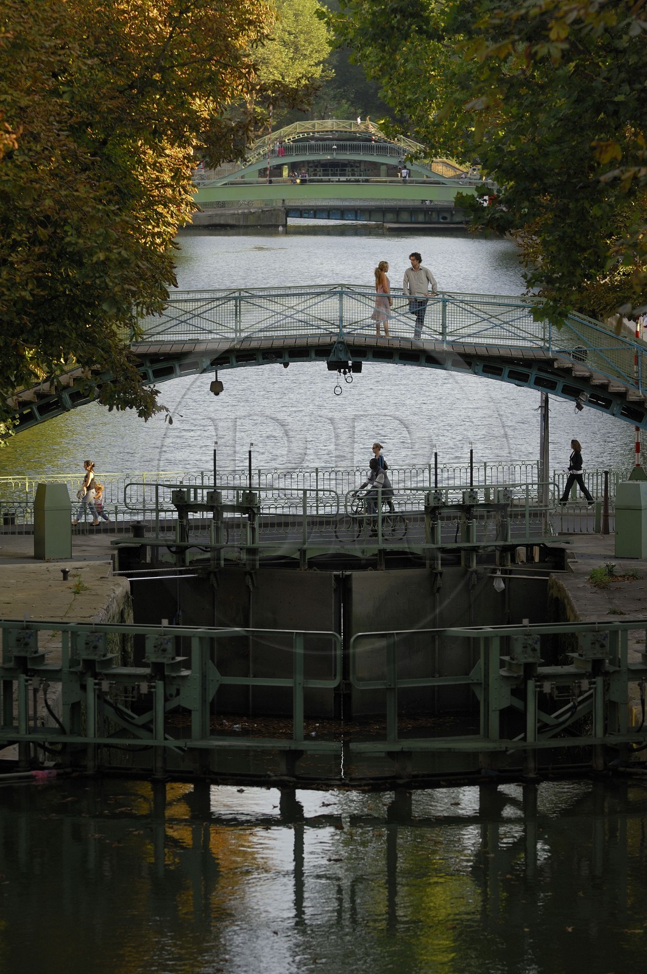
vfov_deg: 12.5
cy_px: 487
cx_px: 324
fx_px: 4461
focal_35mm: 165
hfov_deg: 8.3
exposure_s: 1/200
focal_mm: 110
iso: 100
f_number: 3.8
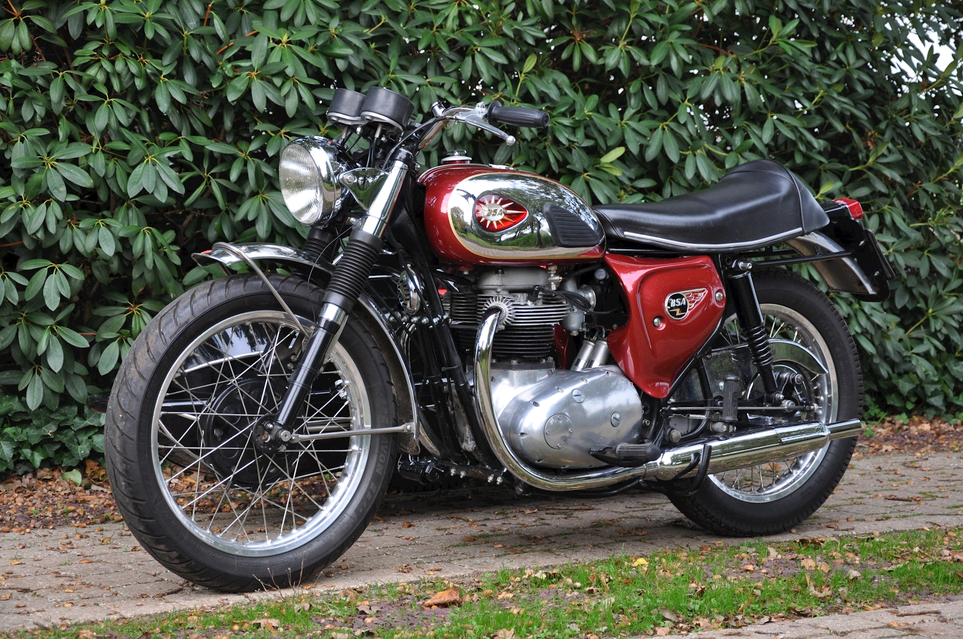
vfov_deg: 15.7
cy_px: 320
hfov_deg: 23.4
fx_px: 2324
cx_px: 482
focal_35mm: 87
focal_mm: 58
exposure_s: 1/50
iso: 800
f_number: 5
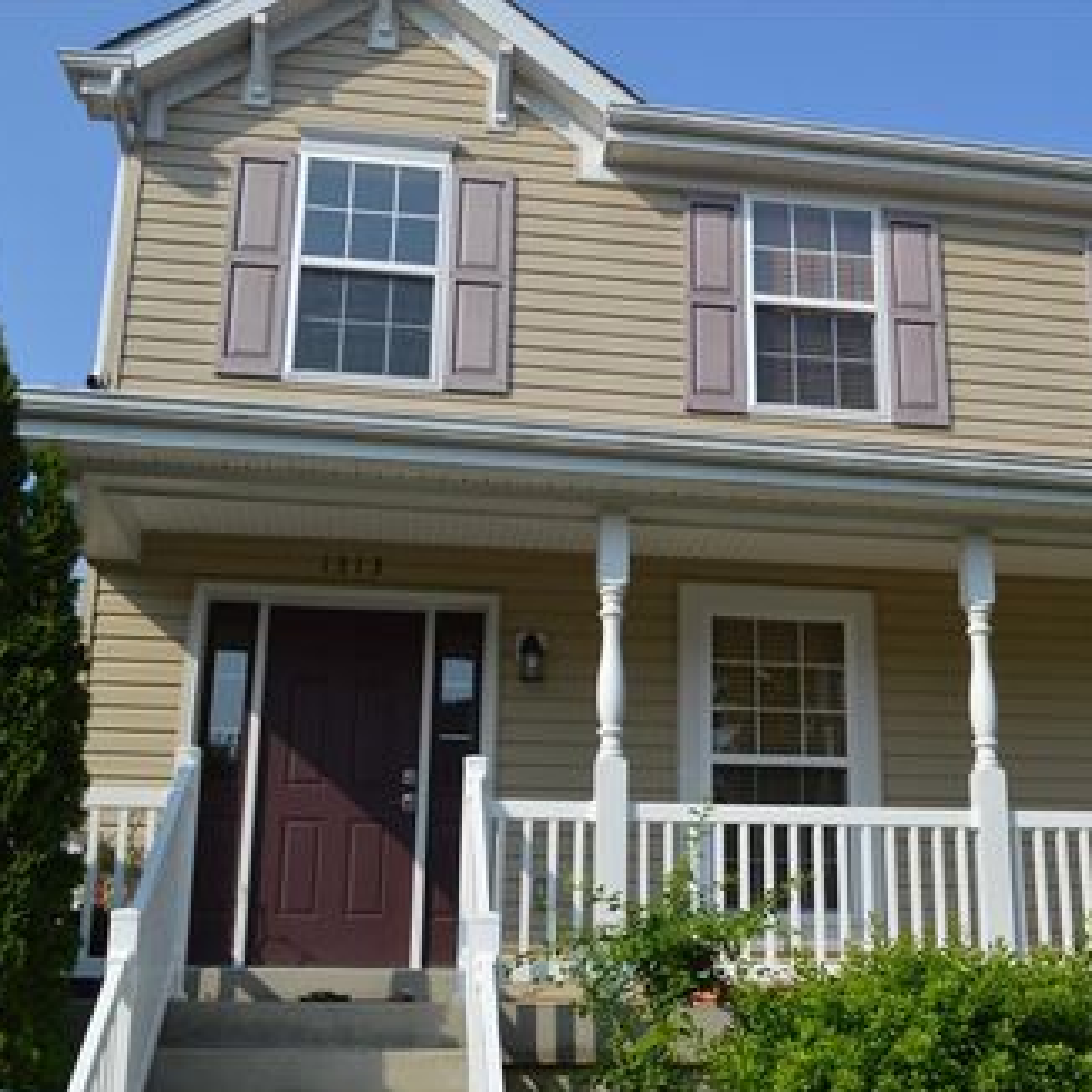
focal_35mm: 43
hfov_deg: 38.8
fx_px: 1535
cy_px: 553
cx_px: 710
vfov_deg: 39.2
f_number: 8
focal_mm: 22
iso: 100
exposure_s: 1/250
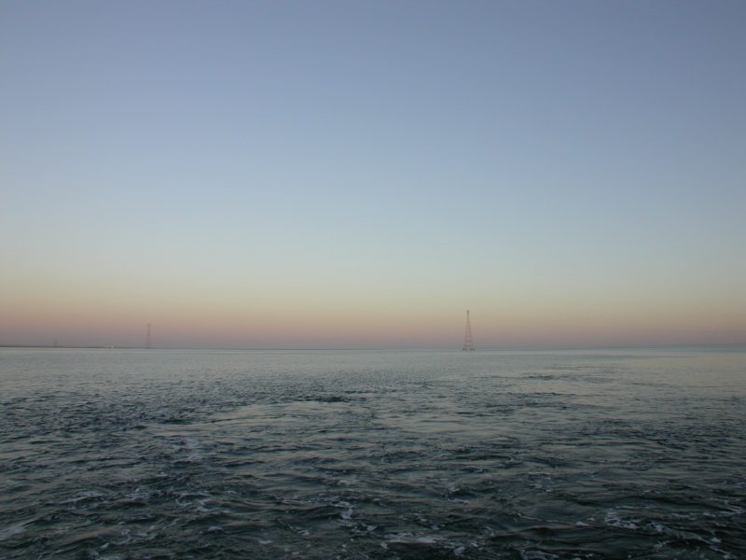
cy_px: 280
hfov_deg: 49.0
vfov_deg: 37.7
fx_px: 819
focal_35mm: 38
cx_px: 373
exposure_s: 1/106
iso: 100
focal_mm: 7.85
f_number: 4.7
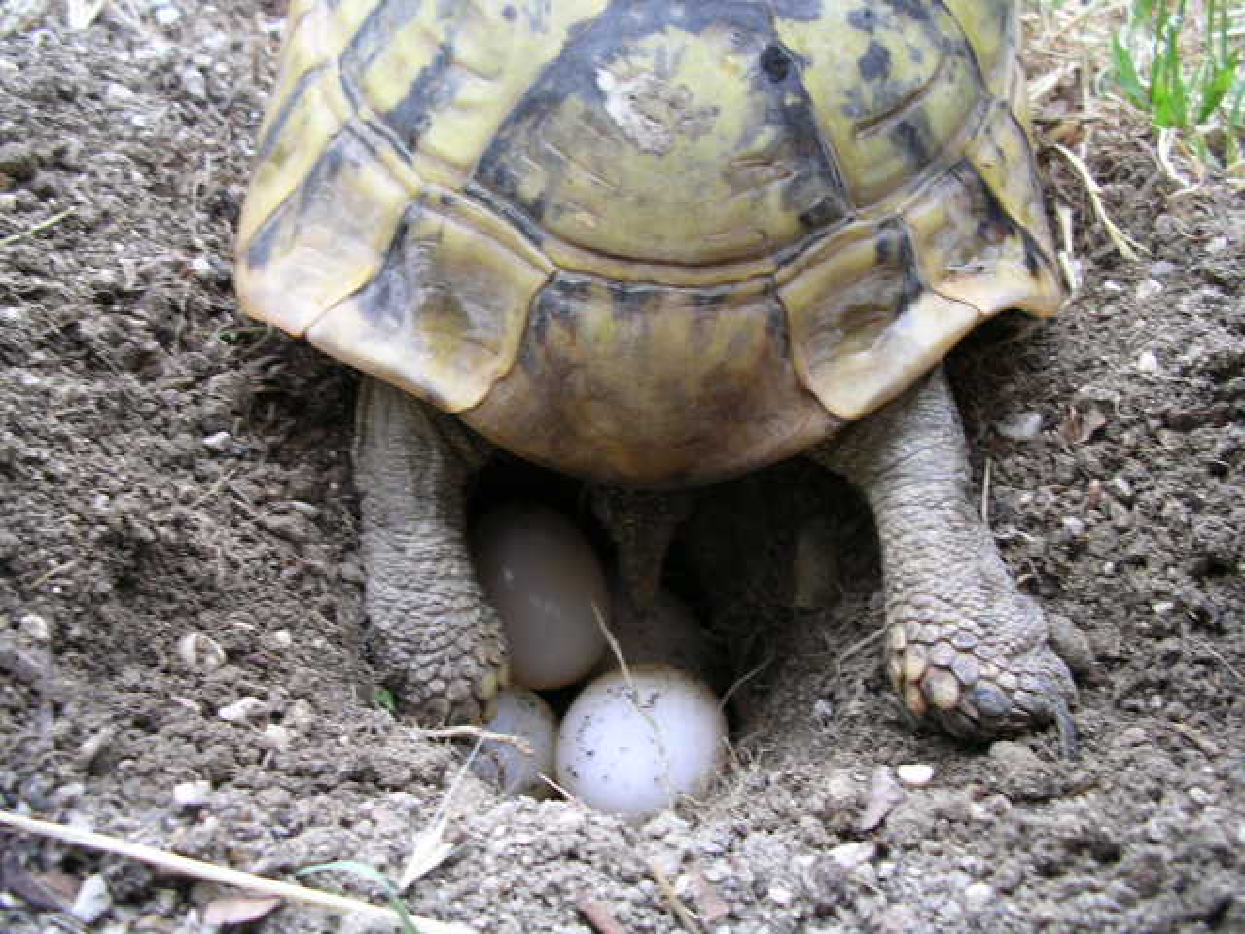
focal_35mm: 38
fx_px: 1367
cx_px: 622
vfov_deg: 37.7
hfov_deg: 49.0
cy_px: 467
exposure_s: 1/57.6
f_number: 2.8
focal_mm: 5.8
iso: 100
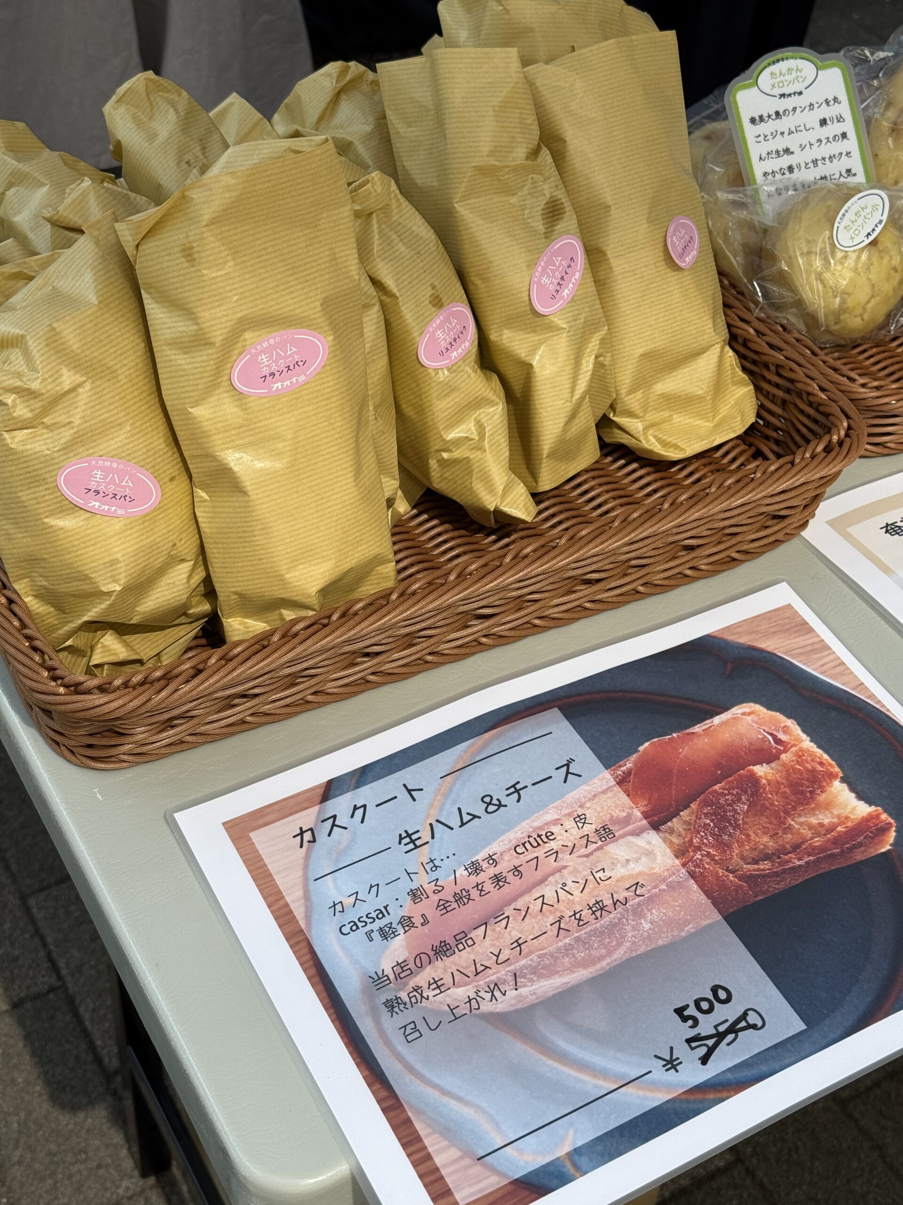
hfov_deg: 30.3
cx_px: 452
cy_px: 602
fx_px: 1670
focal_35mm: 48
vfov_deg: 39.7
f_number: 1.78
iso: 64
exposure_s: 1/1116
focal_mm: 6.76
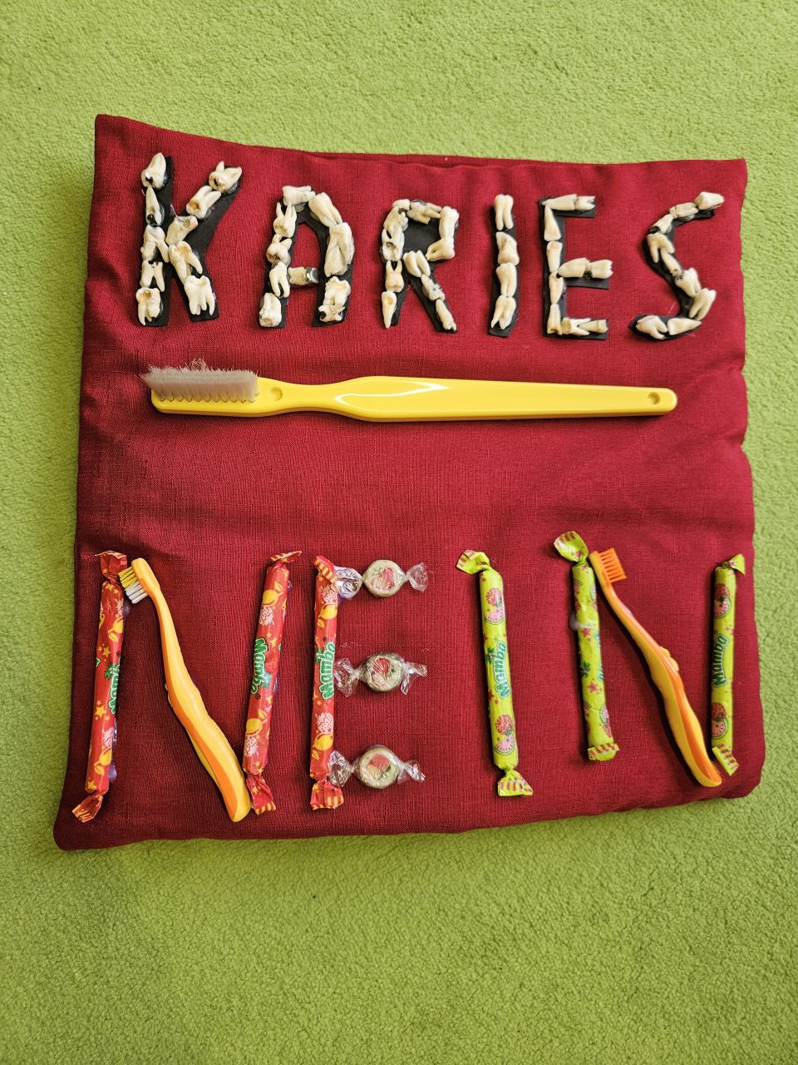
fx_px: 707
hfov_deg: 58.9
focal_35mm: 23
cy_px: 532
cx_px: 399
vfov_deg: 73.9
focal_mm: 5.4
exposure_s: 1/100
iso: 80
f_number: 1.8
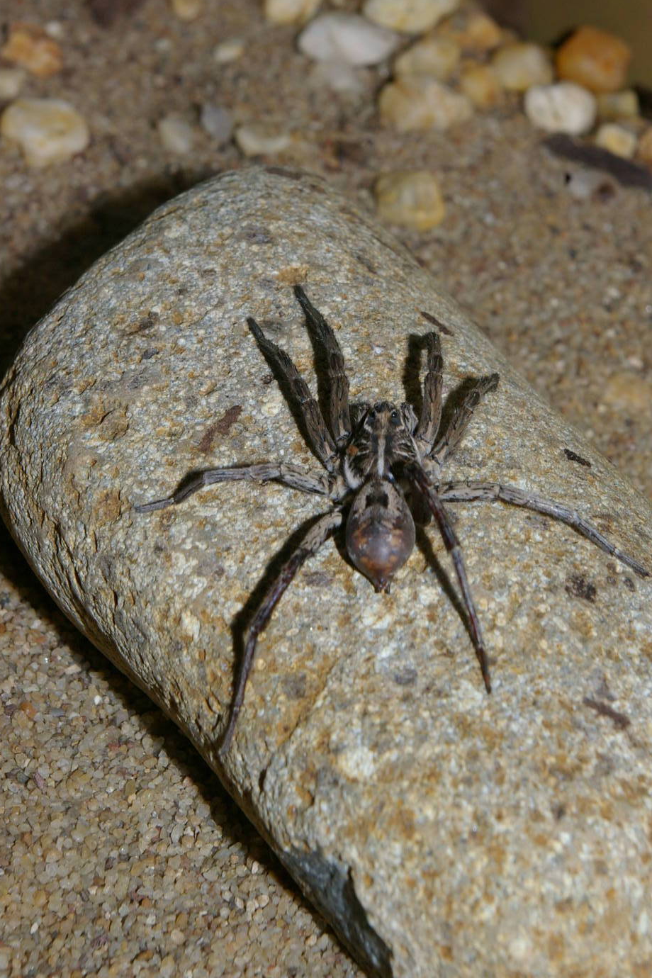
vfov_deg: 21.3
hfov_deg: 14.3
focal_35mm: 96
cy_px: 417
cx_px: 372
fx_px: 2596
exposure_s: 1/60
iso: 400
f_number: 16
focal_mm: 55
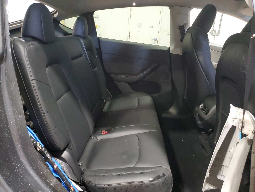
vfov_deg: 53.1
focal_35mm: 26
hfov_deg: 67.3
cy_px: 96
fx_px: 192
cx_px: 128
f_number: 1.5
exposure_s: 1/20
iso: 301
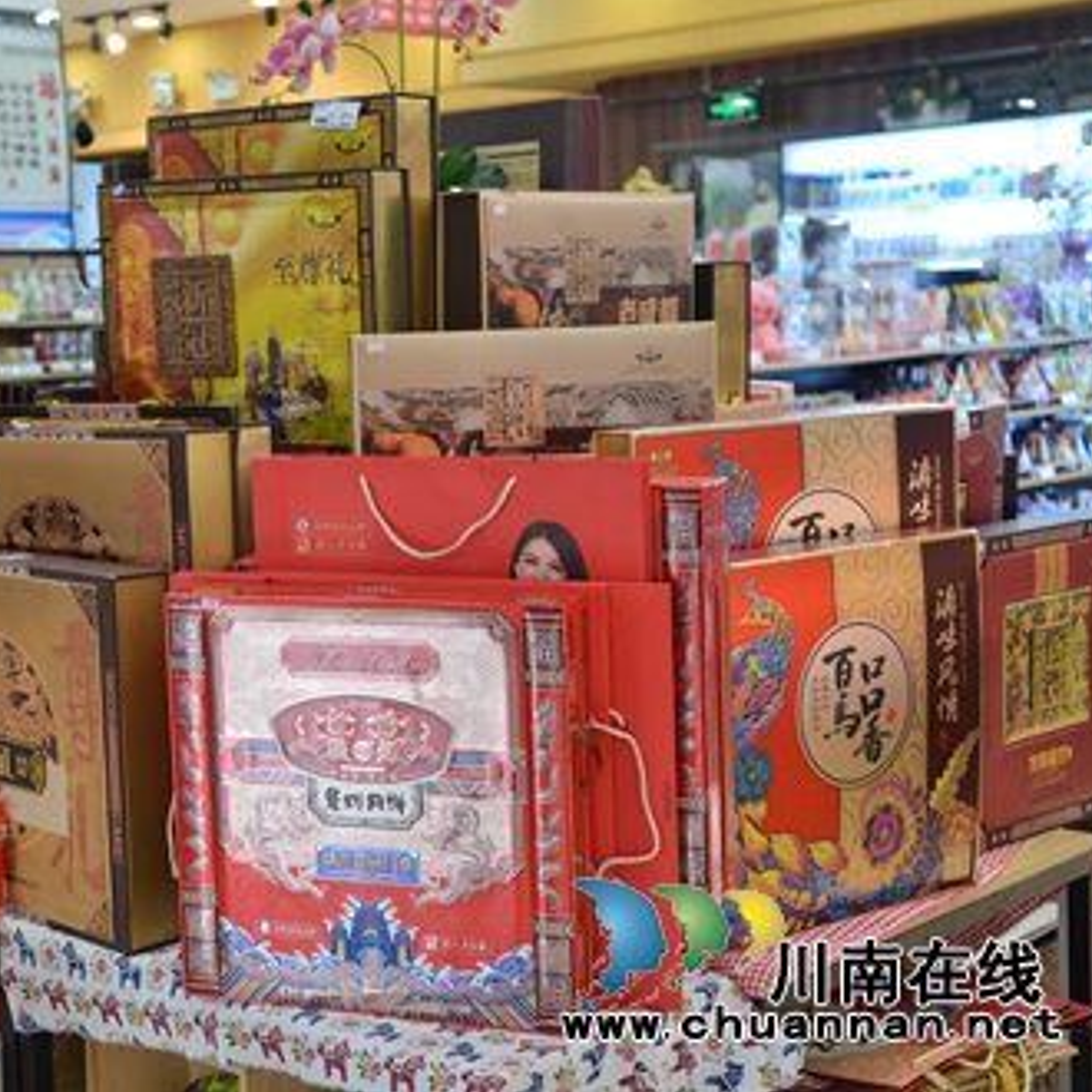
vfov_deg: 29.6
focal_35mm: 58
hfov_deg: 29.3
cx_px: 324
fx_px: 2070
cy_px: 544
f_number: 4.2
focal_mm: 45
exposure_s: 1/60
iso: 800
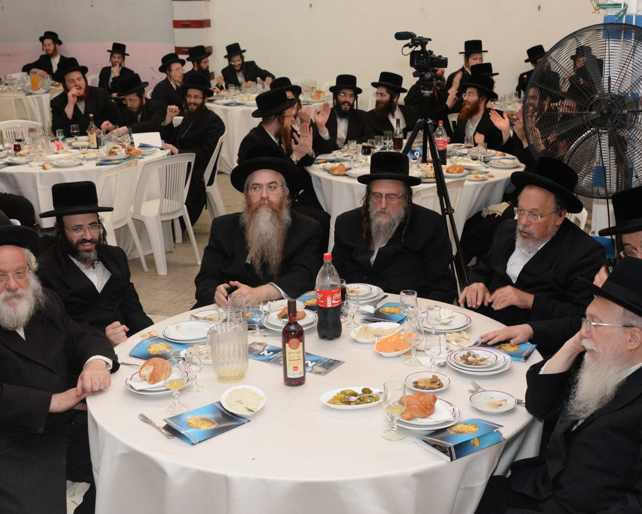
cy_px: 266
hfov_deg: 38.8
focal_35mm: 48
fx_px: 912
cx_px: 342
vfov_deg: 31.5
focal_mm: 35
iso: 3200
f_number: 5.6
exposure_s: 1/60
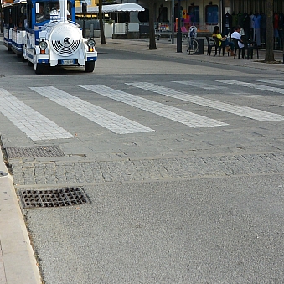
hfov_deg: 26.5
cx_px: 141
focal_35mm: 65
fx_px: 603
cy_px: -25
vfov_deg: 24.7
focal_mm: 10
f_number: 5
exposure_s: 1/800
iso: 160
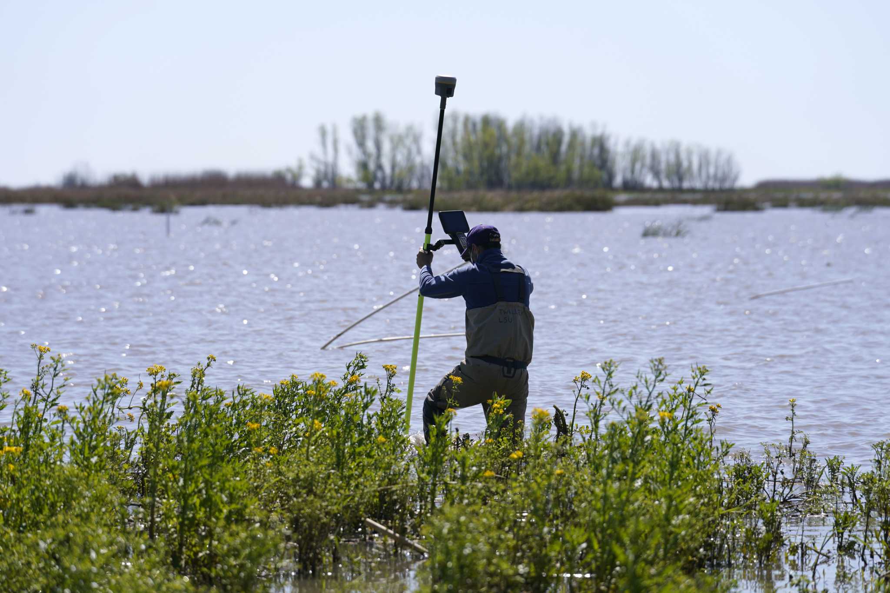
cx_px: 445
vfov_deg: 6.9
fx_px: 4944
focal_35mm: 200
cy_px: 296
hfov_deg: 10.3
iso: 160
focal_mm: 200
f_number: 5.6
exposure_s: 1/1000
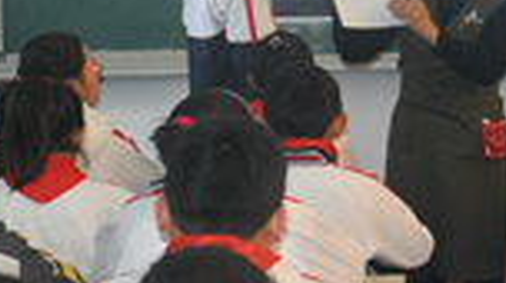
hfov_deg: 13.7
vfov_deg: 7.8
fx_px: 2078
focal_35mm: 155
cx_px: 469
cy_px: 52
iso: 800
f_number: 4
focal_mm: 25
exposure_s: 1/60
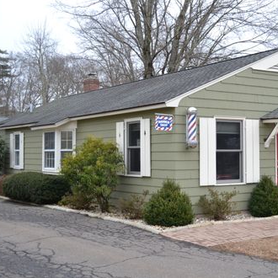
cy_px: 139
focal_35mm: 54
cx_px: 173
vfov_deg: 31.6
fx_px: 491
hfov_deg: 31.5
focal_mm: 28
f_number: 5
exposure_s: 1/100
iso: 400
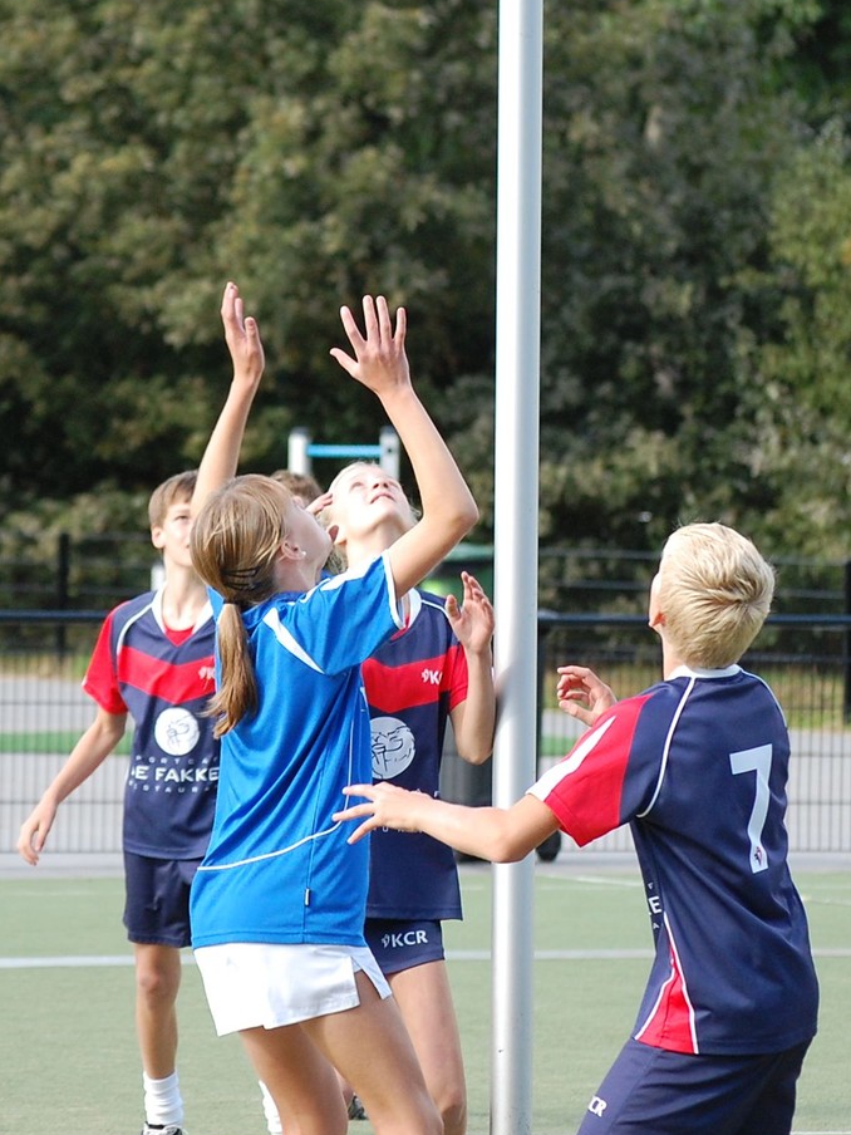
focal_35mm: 147
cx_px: 426
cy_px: 505
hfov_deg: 10.1
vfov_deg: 13.4
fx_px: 4818
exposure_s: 1/500
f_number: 4.5
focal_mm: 90
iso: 500
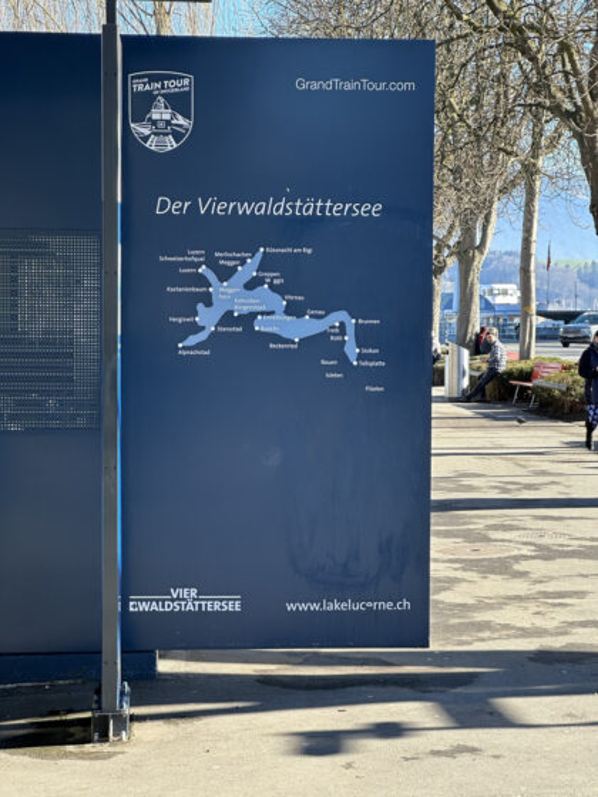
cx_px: 299
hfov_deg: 19.1
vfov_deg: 25.3
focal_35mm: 77
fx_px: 1774
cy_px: 398
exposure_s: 1/99
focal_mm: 9
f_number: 2.8
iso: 32
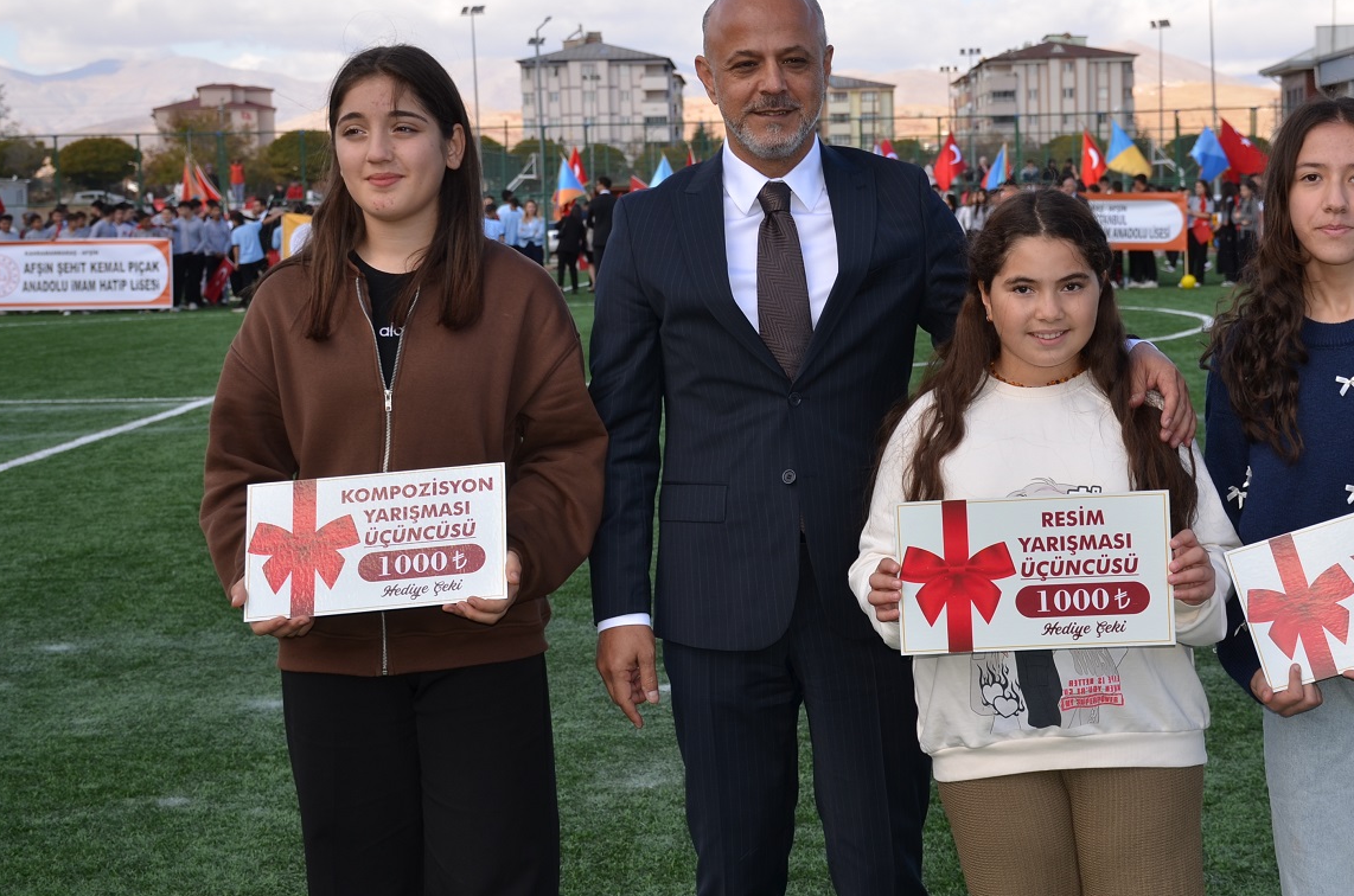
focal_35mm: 67
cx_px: 841
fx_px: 2514
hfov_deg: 30.0
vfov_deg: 20.2
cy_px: 373
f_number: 6.3
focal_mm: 34
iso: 100
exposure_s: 1/250
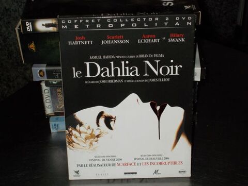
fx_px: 473
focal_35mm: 66
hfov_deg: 29.4
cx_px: 124
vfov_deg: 22.3
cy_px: 93
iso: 200
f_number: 5.3
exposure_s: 1/60
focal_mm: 11.8
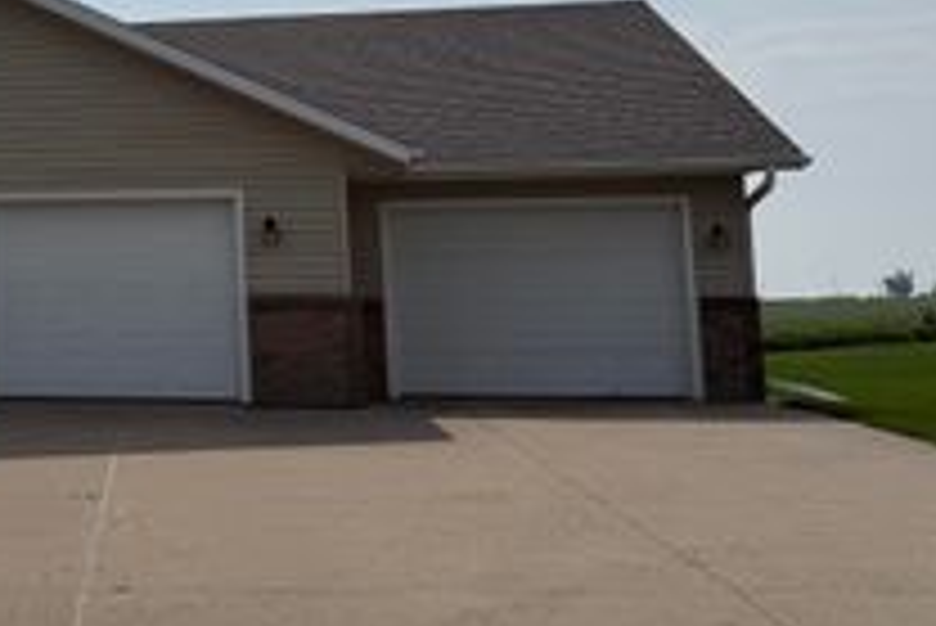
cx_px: -162
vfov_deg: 22.3
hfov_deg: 29.2
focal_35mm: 60
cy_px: 119
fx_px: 1561
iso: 50
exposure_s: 1/14286
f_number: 1.78
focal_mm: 6.76
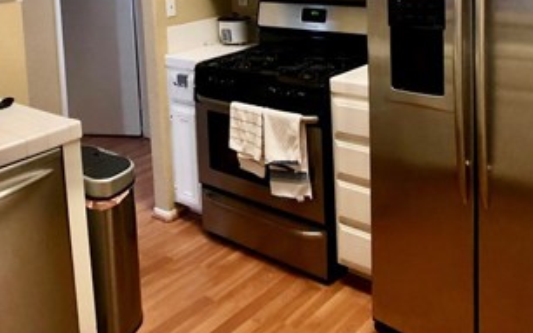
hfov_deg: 32.6
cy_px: -16
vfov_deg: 20.2
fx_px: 900
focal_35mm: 62
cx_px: 167
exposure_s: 1/15
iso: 64
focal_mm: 4
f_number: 1.8
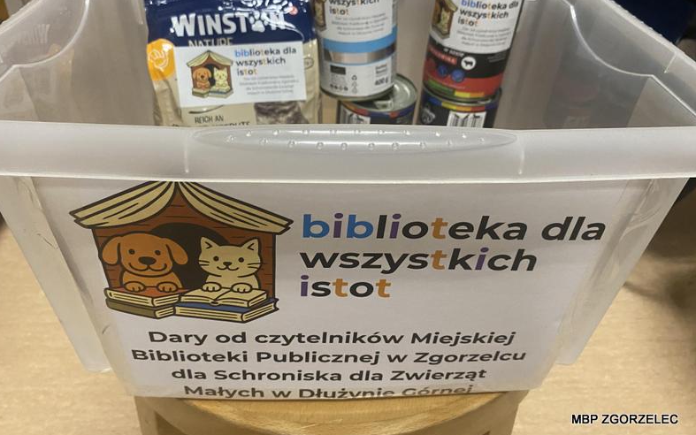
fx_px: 531
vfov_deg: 44.3
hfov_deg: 66.5
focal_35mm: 28
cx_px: 343
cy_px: 176
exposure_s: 1/50
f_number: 1.8
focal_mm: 4.25
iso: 500
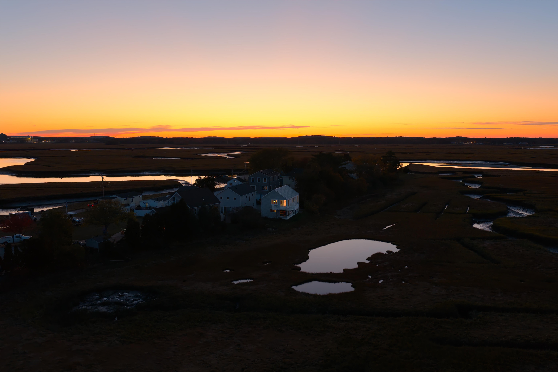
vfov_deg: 46.4
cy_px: 186
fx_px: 434
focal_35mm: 28
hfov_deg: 65.5
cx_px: 279
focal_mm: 14.4
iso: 400
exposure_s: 1/15
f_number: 2.2
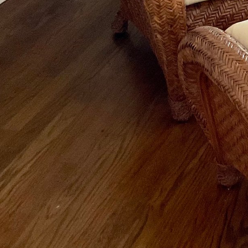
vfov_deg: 20.2
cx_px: 314
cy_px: 21
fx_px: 681
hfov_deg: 19.2
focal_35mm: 84
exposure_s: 1/60
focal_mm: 3
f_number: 1.8
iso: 250
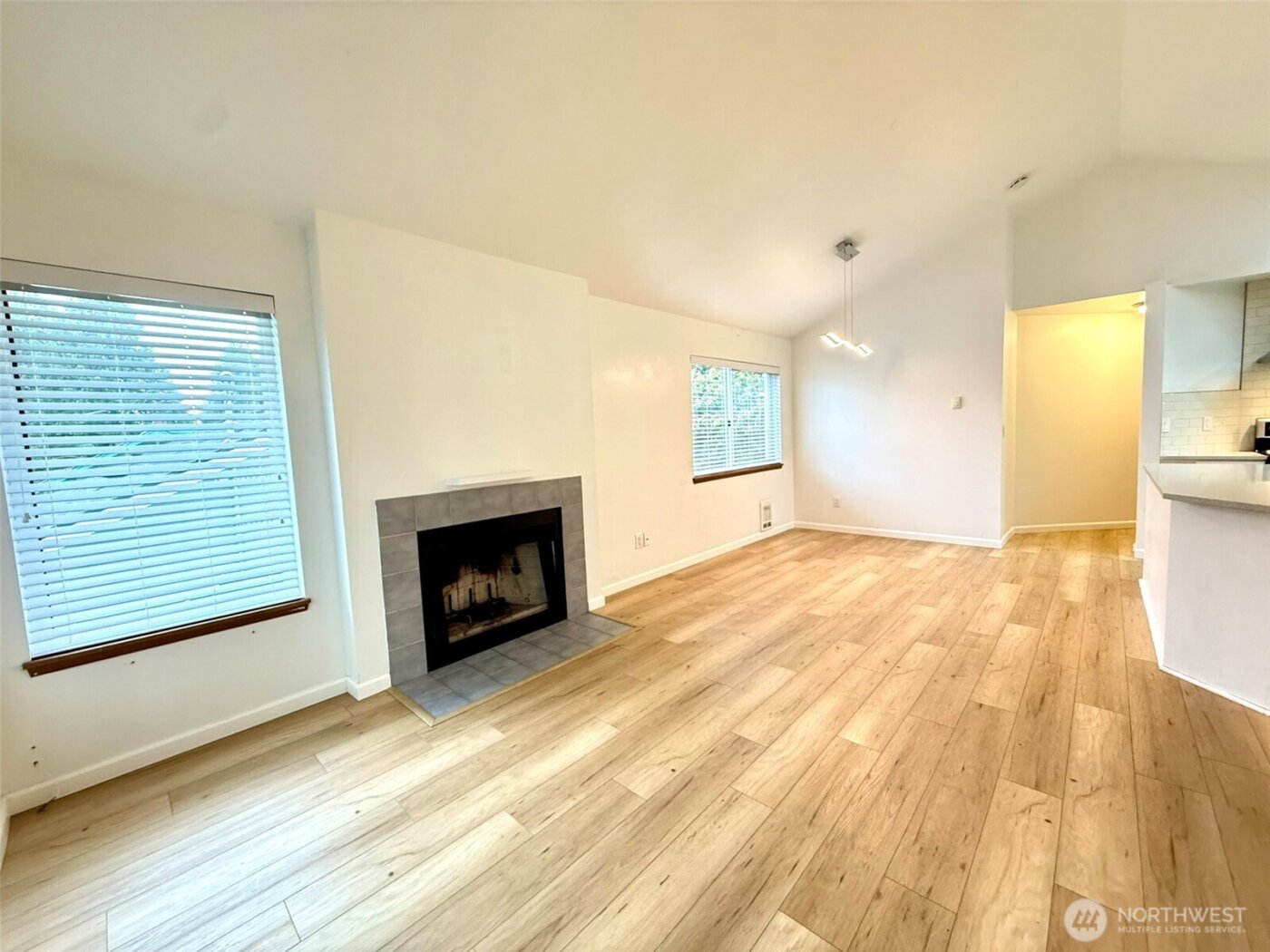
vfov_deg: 85.7
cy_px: 476
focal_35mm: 14
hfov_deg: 102.1
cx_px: 635
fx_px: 514
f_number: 2.2
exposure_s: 1/60
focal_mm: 2.22
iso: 250
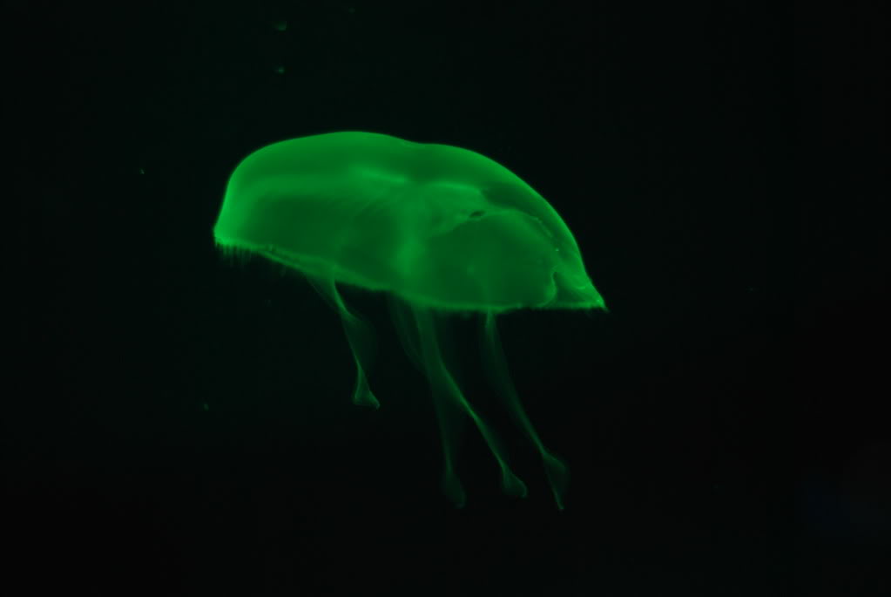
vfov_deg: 18.2
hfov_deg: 27.0
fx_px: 1859
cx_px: 446
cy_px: 298
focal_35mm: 75
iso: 200
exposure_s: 1/40
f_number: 1.8
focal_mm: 50
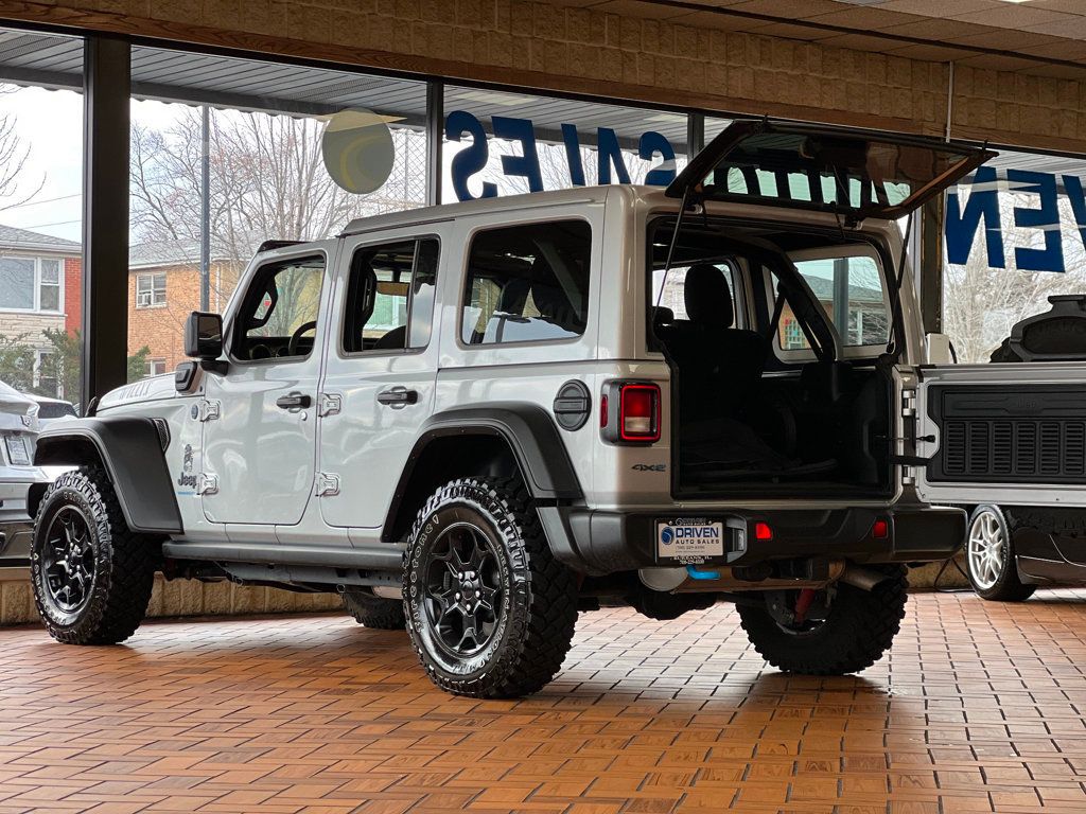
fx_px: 2416
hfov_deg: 25.3
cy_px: 407
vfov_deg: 19.1
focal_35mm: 77
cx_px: 543
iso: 125
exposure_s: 1/120
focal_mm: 9
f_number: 2.8
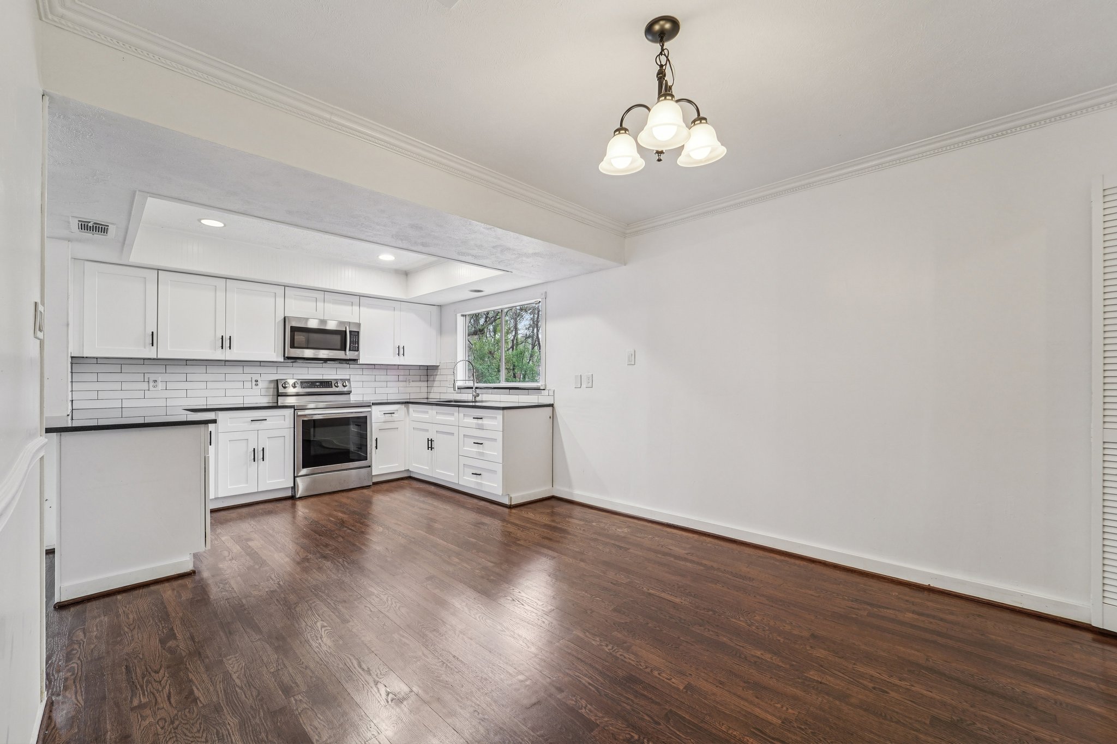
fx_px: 434
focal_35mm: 14
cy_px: 372
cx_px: 558
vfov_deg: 81.2
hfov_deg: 104.3
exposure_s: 1/25
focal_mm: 14
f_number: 8
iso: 500
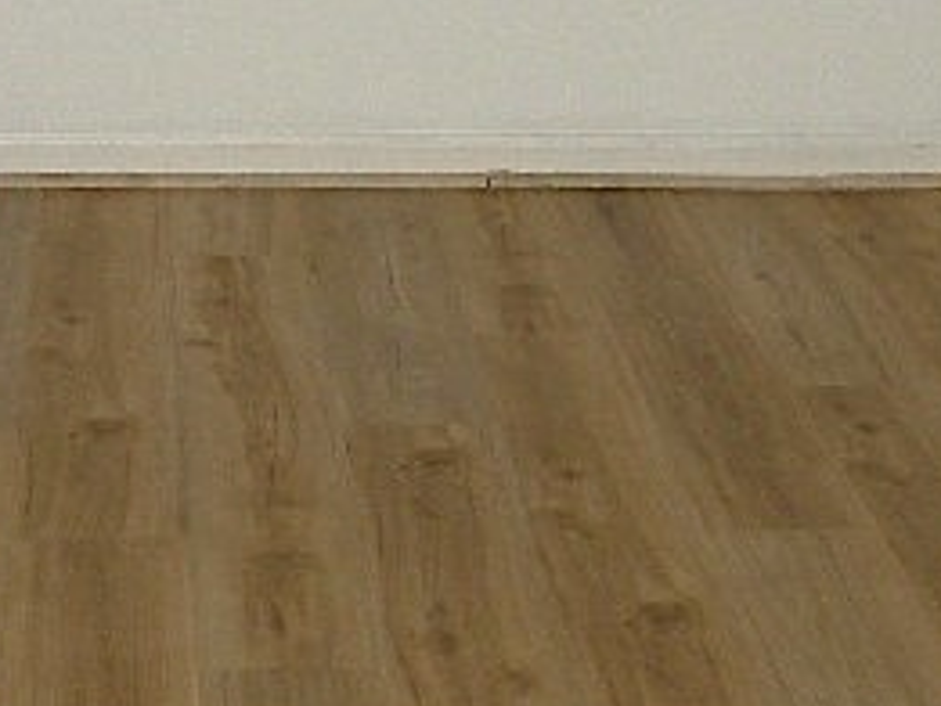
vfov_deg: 12.8
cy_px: -522
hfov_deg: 18.5
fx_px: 2883
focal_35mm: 106
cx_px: 415
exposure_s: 1/30
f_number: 2.8
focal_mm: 4.7
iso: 64
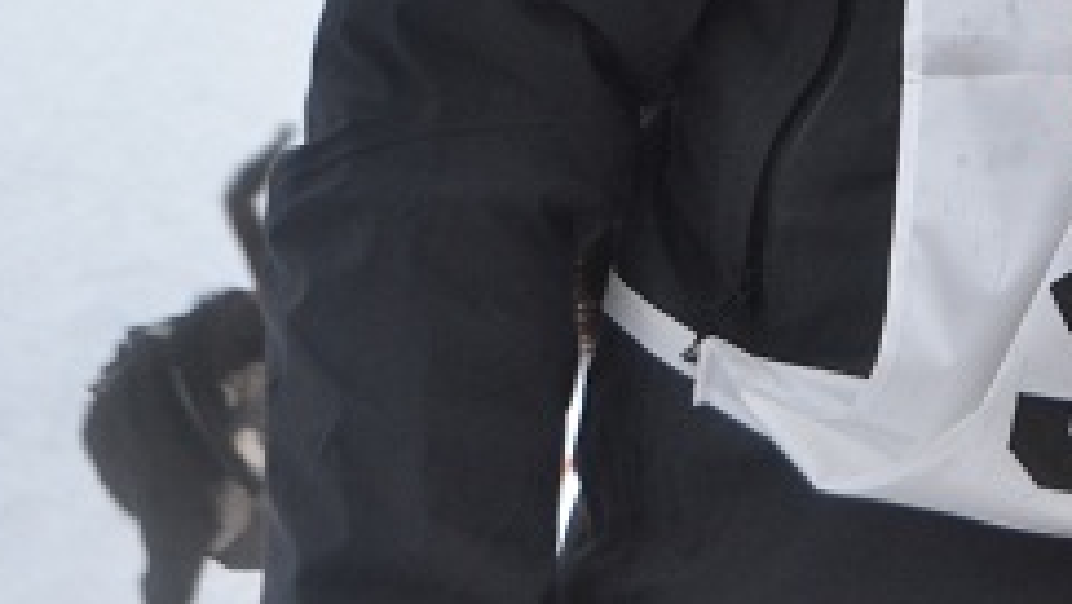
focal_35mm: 156
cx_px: 1588
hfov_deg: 13.1
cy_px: -430
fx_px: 4431
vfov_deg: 7.6
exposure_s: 1/125
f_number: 5.6
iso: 280
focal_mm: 29
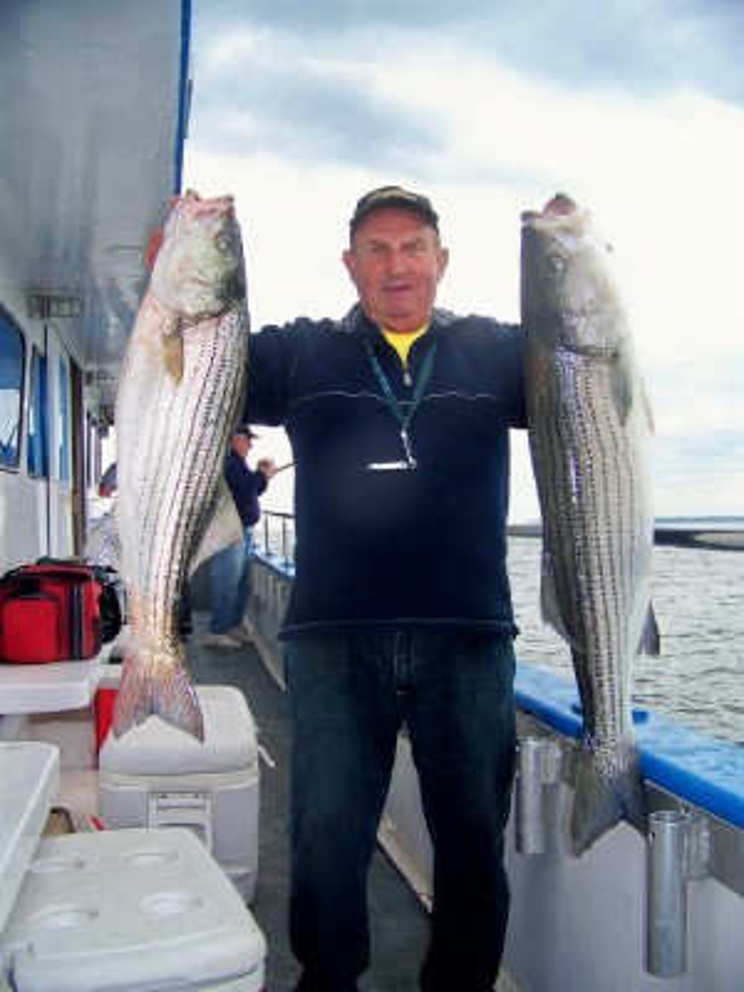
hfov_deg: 39.7
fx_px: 1032
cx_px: 372
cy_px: 496
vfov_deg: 51.4
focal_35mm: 36
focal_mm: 5.85
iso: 64
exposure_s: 1/500
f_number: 2.8
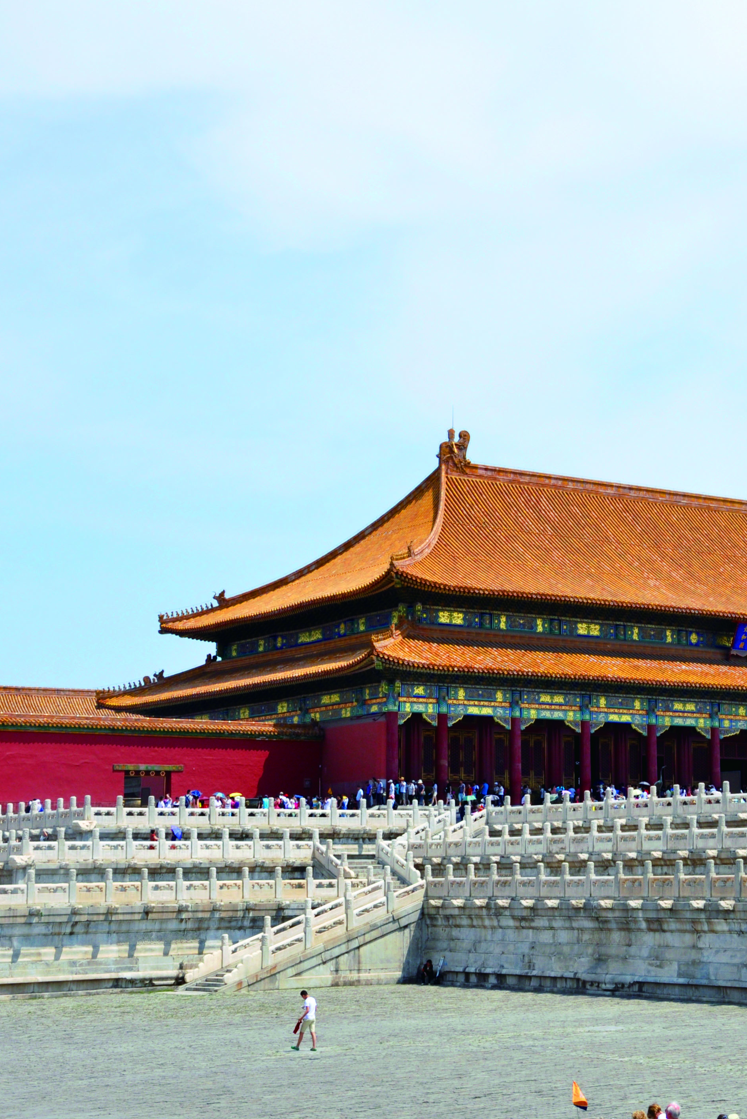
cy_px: 558
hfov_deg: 19.7
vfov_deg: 29.7
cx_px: 653
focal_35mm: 68
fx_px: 2116
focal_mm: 30
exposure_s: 1/400
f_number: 10
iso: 200
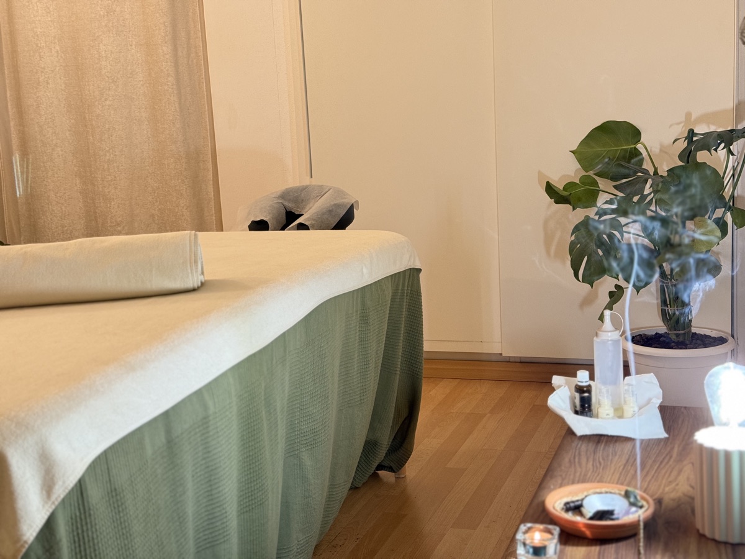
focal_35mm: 48
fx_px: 1033
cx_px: 372
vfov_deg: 30.3
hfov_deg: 39.7
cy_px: 280
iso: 250
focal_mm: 6.76
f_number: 1.78
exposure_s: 1/50
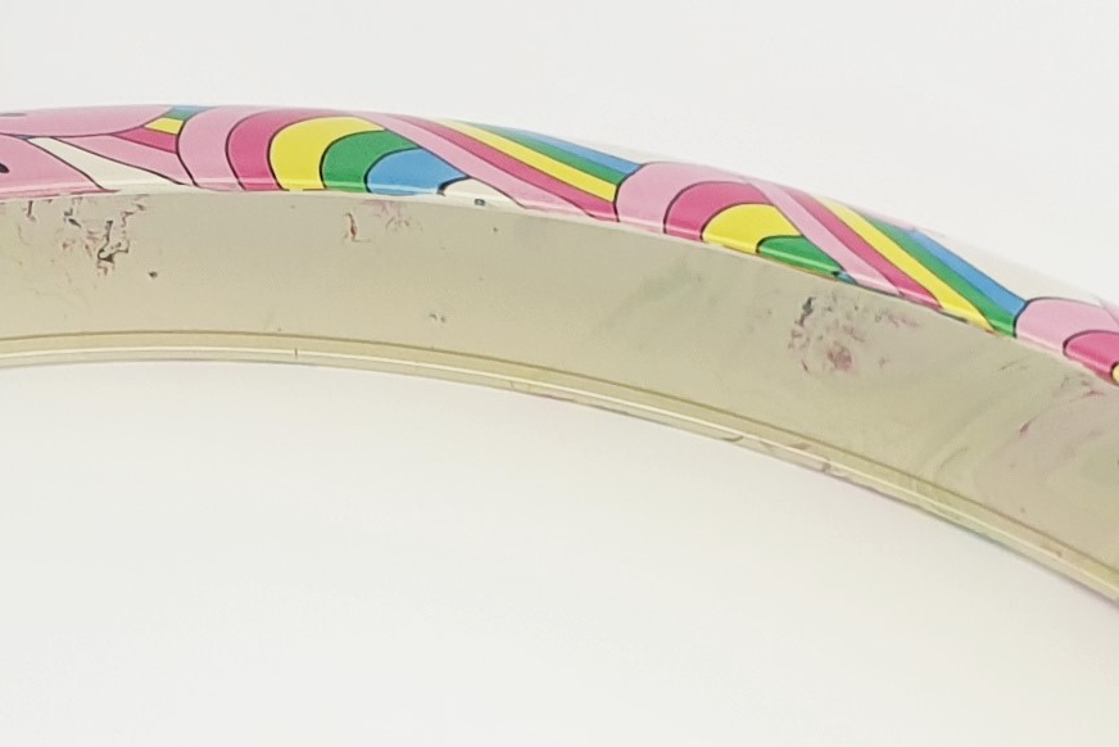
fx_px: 3886
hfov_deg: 16.2
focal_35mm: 125
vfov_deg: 10.2
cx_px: 157
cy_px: 1417
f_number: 2.4
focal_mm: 4.3
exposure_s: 1/110
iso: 50
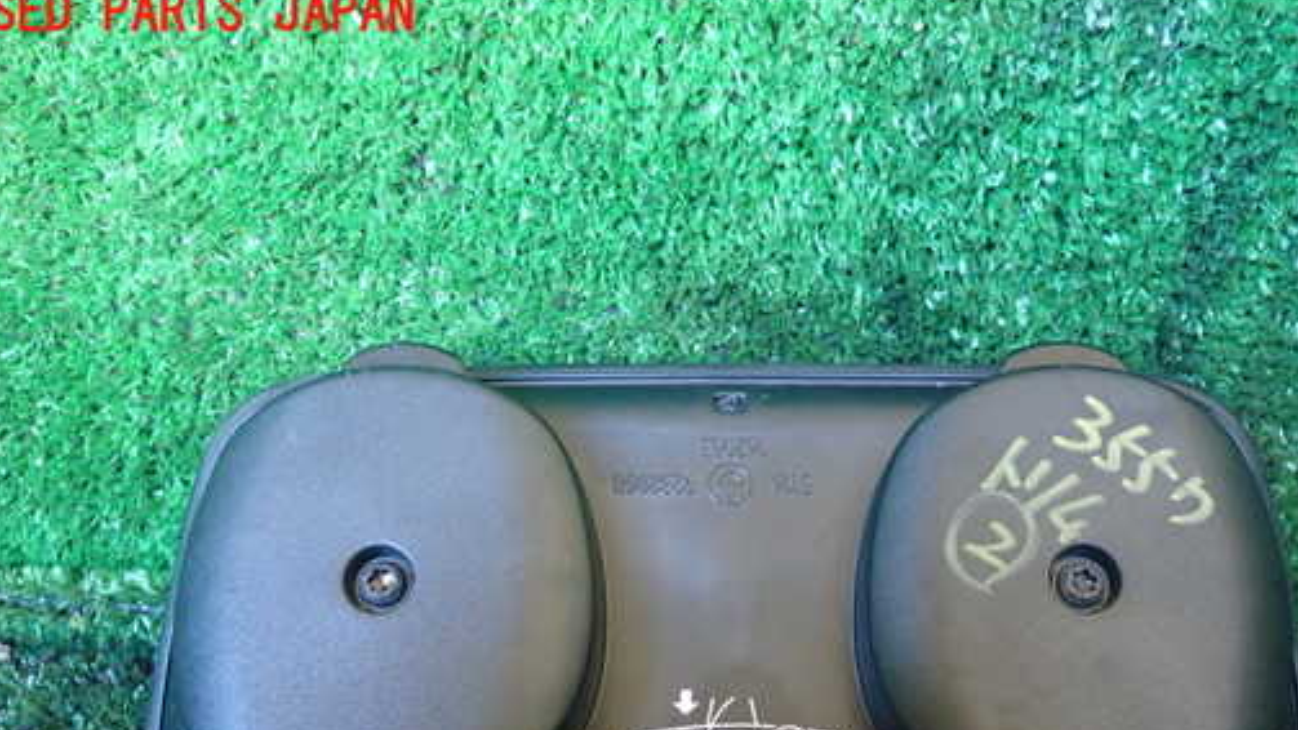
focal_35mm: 39
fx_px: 1342
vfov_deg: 29.9
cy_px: 562
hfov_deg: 51.5
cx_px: 720
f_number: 2.3
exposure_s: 1/30
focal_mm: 5.4
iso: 800
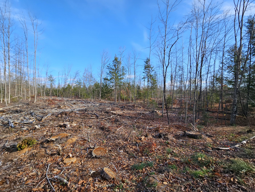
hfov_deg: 106.2
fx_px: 96
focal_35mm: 13
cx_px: 128
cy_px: 96
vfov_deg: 89.9
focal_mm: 2.2
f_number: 2.2
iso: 50
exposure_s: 1/944
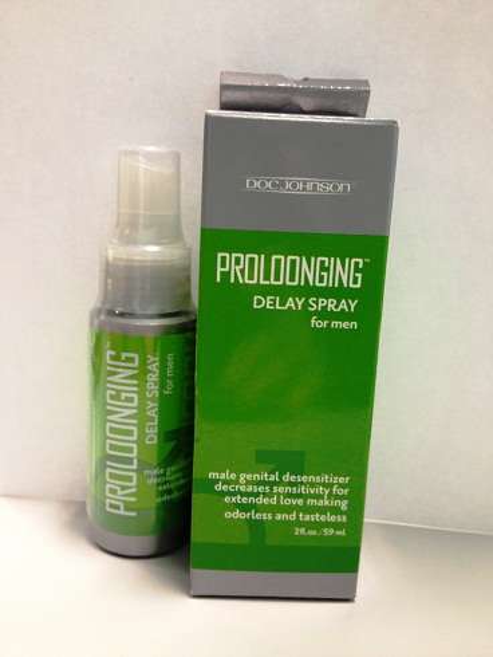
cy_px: 328
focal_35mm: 35
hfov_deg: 40.7
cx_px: 246
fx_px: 664
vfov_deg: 52.6
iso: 125
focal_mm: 4.28
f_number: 2.4
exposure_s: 1/20
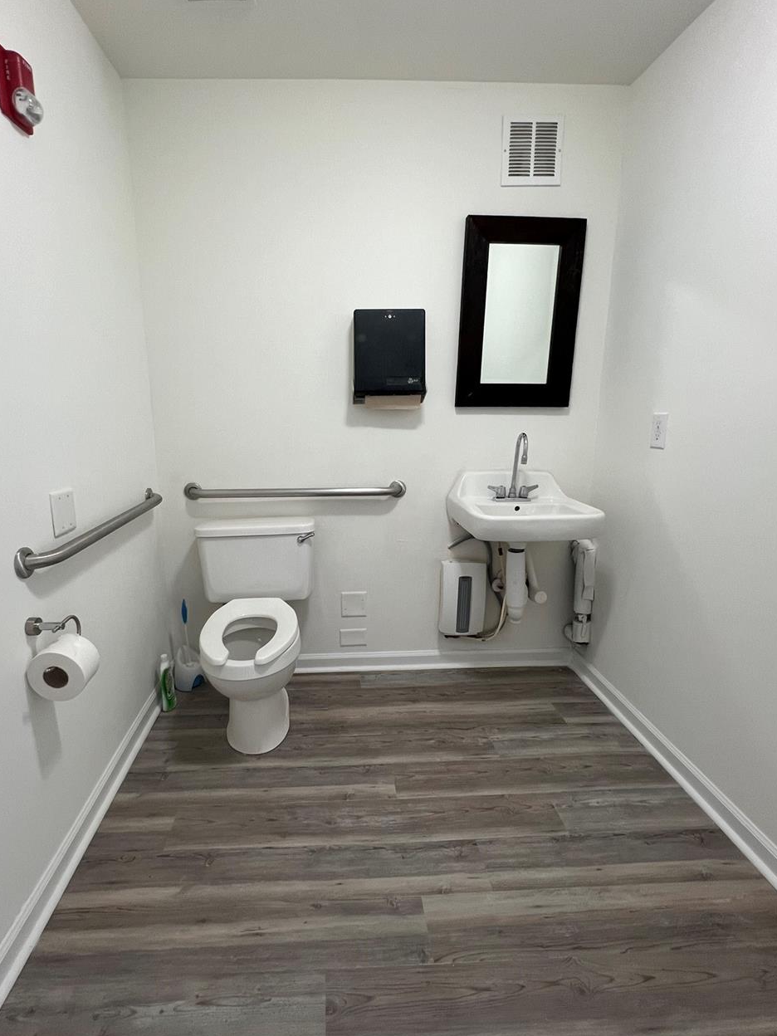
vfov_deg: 94.5
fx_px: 479
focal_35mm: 16
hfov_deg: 77.8
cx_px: 341
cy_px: 528
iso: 125
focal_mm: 1.57
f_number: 1.8
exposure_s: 1/60
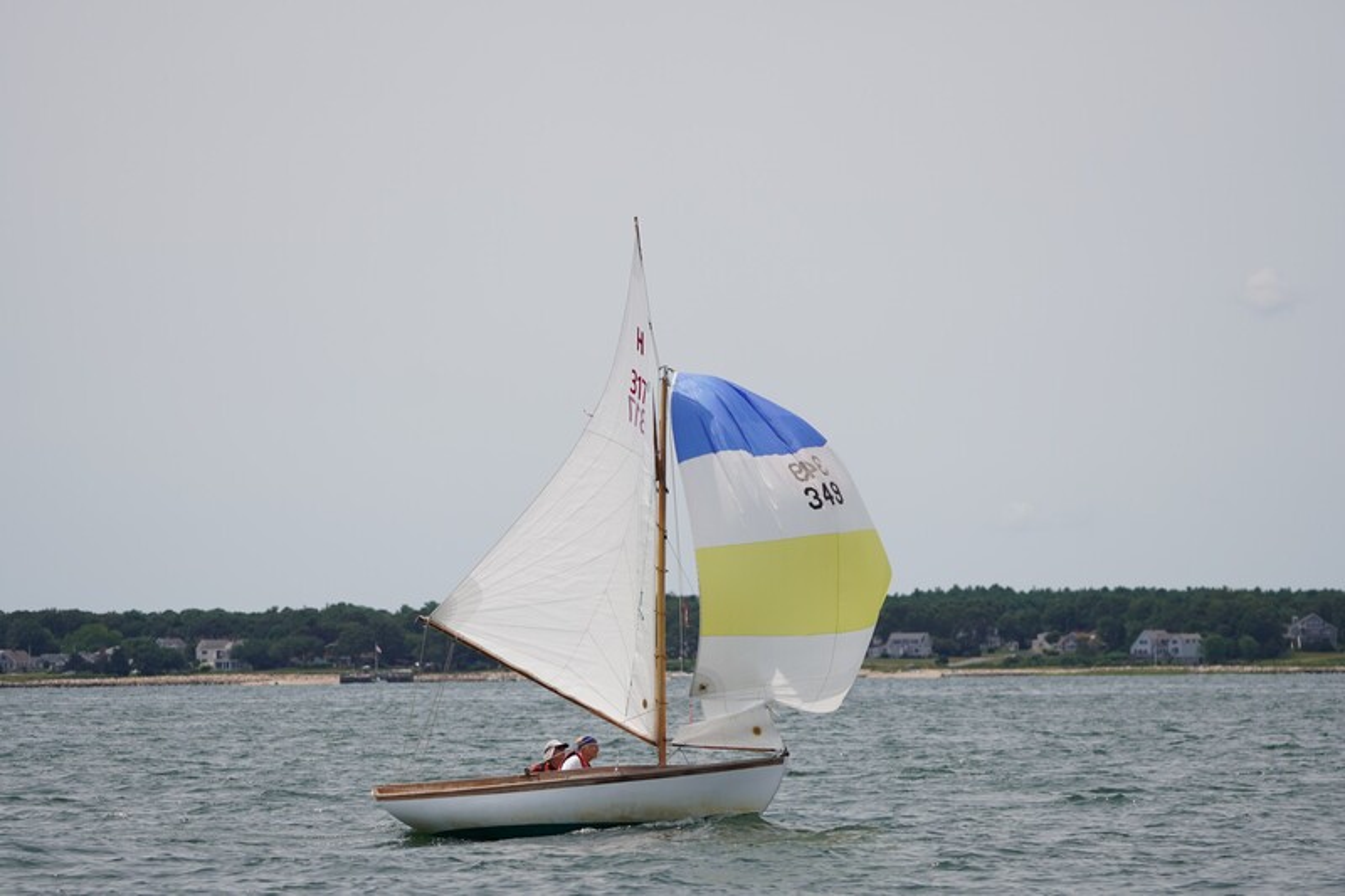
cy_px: 448
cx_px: 672
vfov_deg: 6.1
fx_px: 8404
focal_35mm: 225
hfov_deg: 9.2
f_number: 5
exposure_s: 1/1250
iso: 125
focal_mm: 150
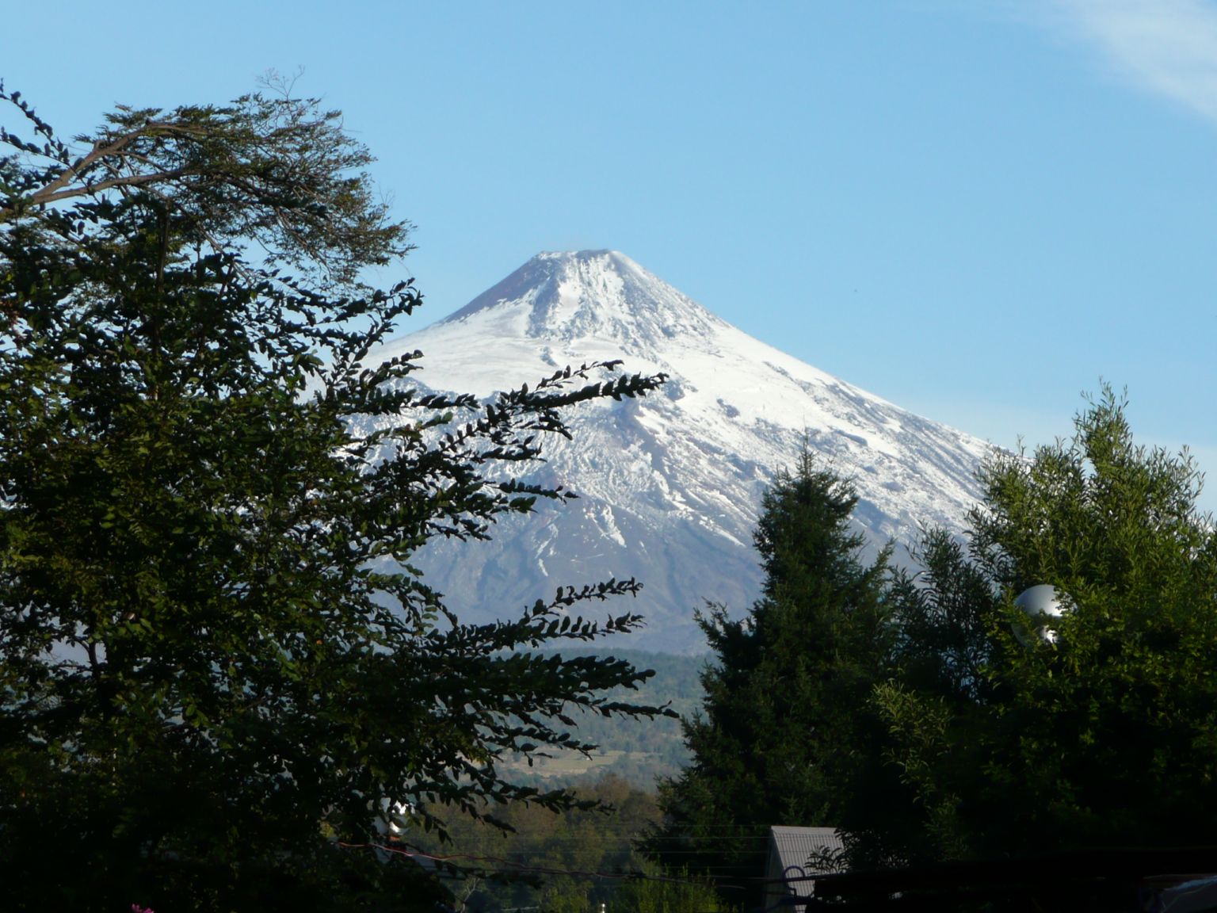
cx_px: 608
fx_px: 5942
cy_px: 456
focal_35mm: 169
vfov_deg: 8.8
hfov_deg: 11.7
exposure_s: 1/400
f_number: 4.8
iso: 100
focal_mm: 23.1
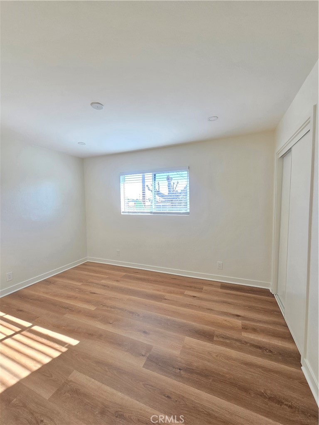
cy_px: 212
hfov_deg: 89.9
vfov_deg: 106.2
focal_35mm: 13
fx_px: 160
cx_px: 160
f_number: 2.2
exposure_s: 1/120
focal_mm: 2.2
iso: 80
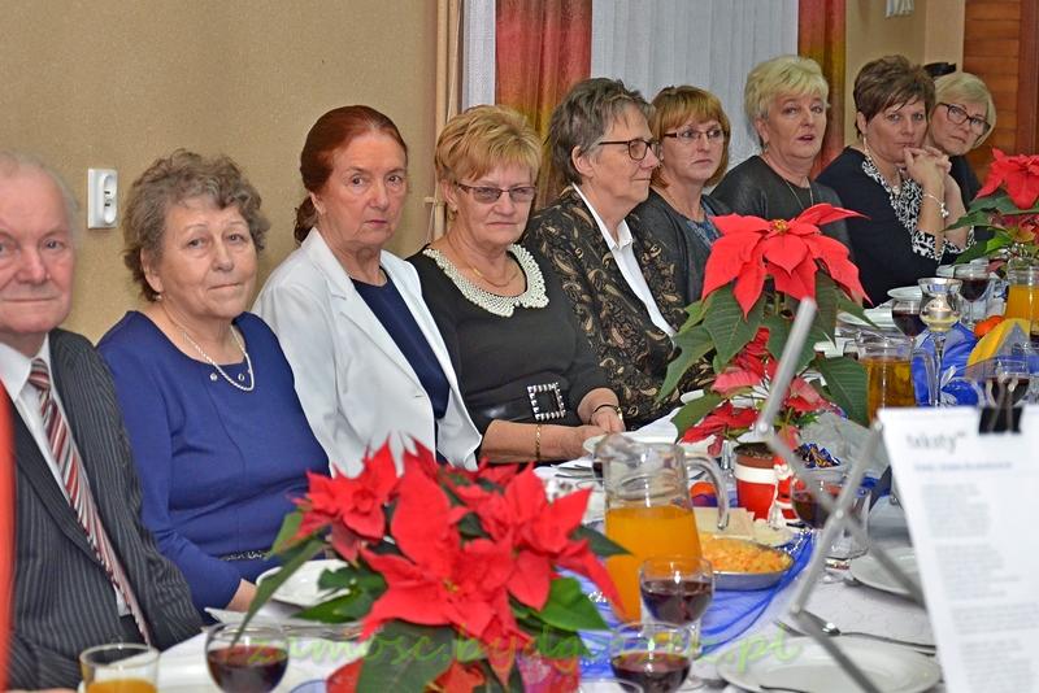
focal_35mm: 75
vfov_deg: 18.2
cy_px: 346
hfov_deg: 27.0
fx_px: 2165
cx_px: 520
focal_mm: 50
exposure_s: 1/125
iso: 800
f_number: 5
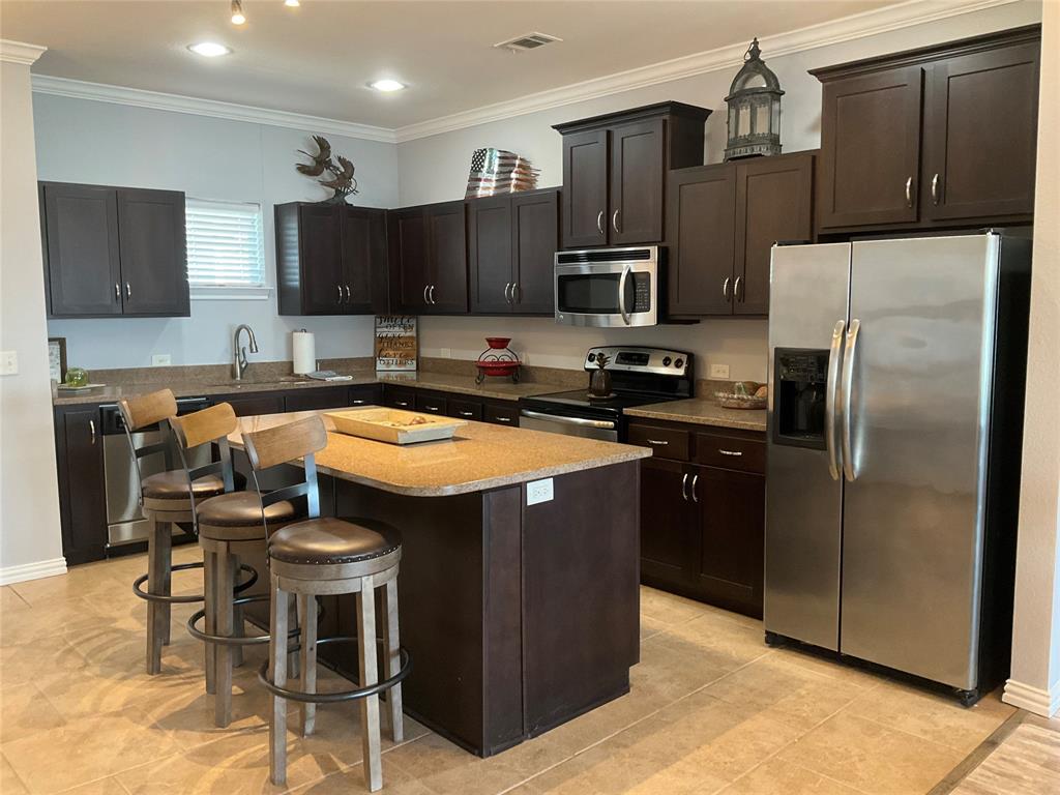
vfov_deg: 48.2
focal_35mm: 29
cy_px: 398
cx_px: 530
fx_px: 888
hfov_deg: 61.7
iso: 250
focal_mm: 3
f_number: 1.8
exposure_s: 1/60
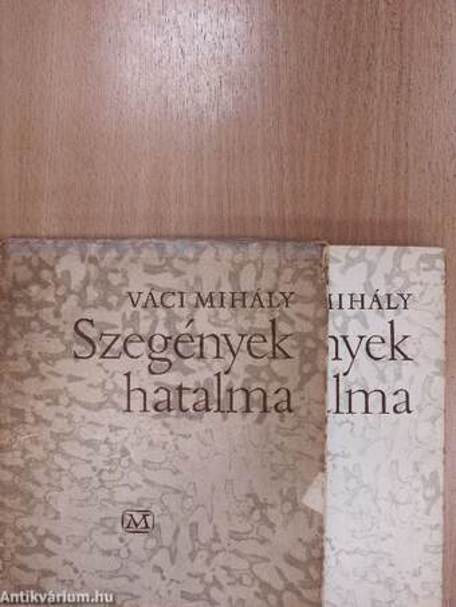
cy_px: 304
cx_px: 228
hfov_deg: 36.0
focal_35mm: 40
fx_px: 702
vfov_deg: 46.8
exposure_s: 1/80
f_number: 3.8
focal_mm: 7.2
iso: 280
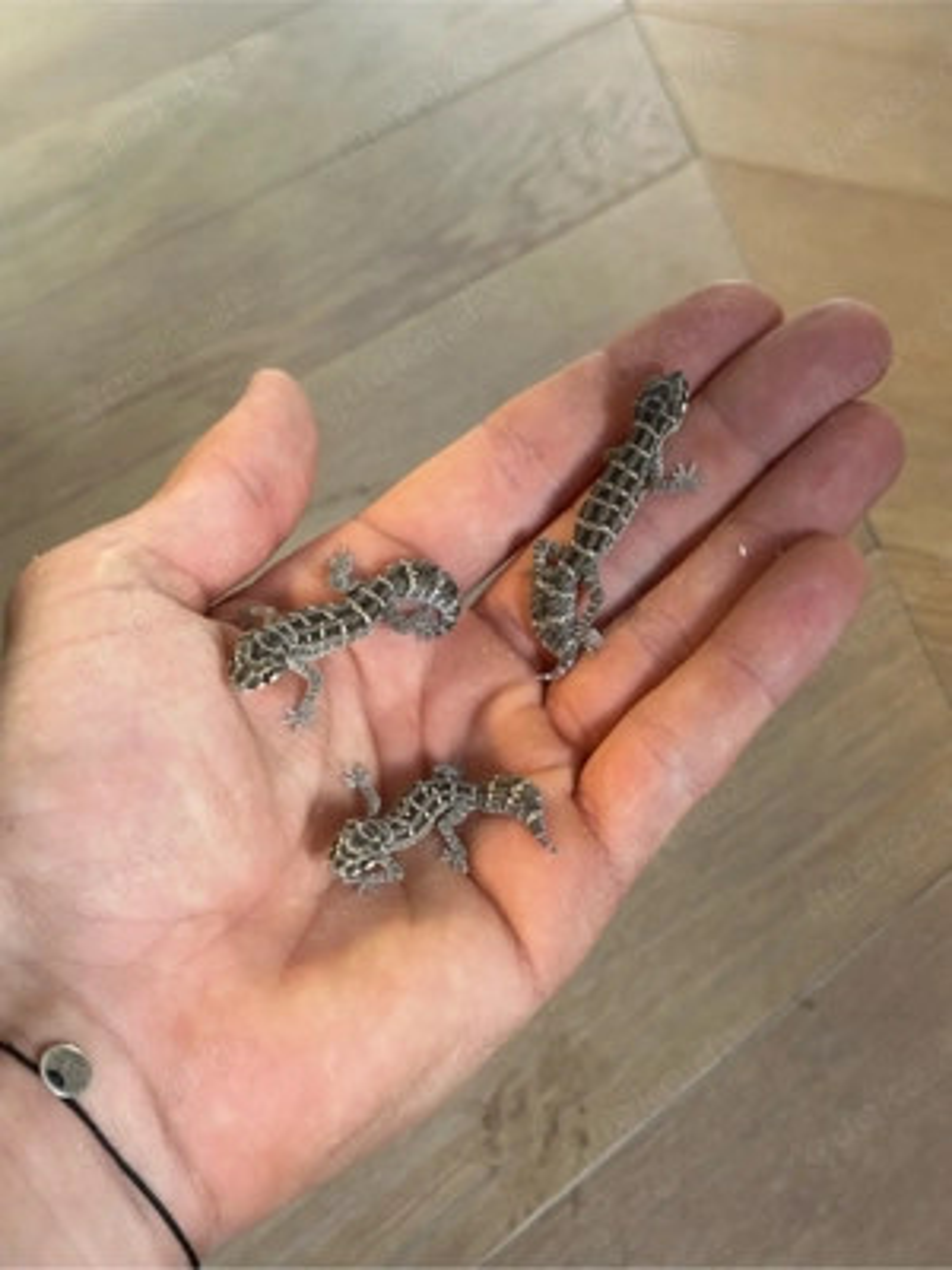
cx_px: 476
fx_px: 1760
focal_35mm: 48
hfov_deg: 30.3
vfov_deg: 39.7
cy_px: 635
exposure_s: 1/50
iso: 250
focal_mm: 6.86
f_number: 1.78
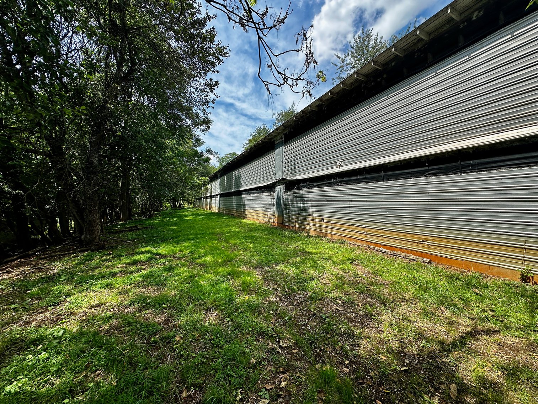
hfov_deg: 102.1
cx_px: 269
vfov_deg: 85.7
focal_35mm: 14
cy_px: 202
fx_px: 218
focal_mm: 2.22
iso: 50
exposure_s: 1/1135
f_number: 2.2
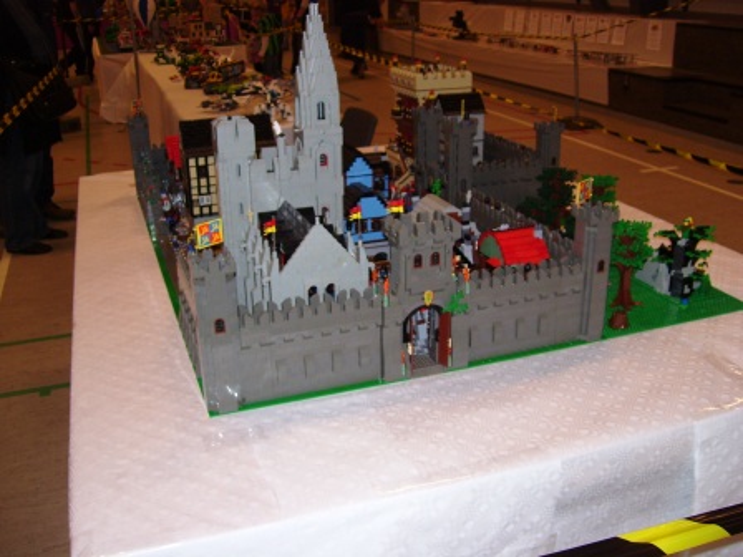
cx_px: 372
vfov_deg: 39.7
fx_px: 773
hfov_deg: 51.4
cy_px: 278
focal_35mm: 36
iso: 80
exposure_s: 1/60
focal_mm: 6
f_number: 2.7
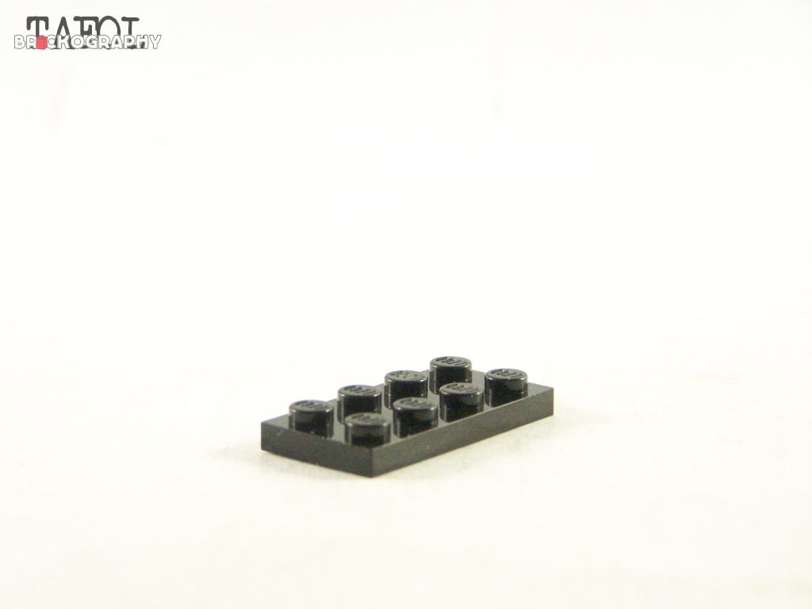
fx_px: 2745
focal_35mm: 117
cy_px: 304
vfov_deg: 12.7
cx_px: 406
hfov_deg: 16.8
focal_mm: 19.4
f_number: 3.2
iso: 400
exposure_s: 1/60
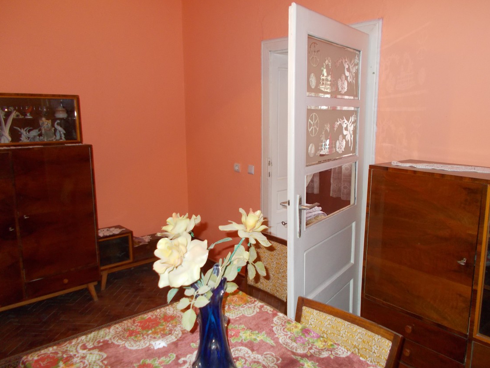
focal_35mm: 28
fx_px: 396
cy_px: 184
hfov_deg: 63.4
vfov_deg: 49.8
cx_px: 262
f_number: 3.2
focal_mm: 4.6
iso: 220
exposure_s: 1/25
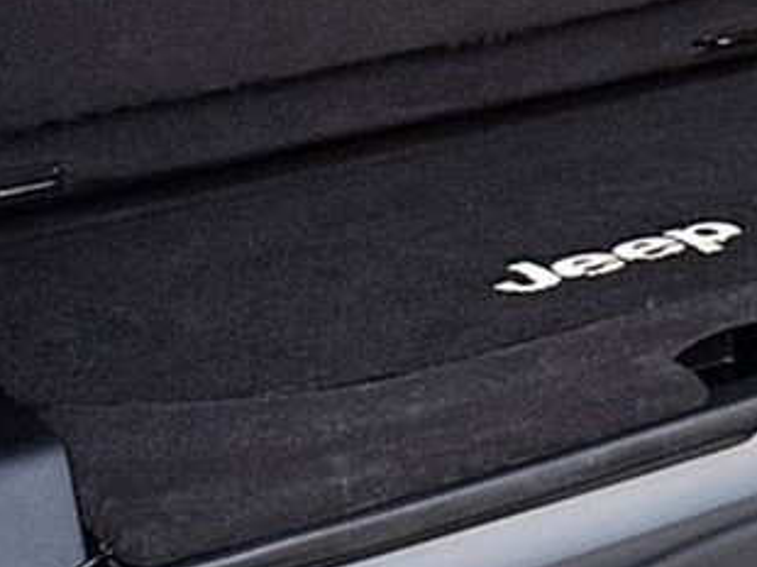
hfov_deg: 18.3
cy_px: -404
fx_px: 2338
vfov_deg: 12.7
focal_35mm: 107
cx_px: 503
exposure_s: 1/125
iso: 220
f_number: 3.5
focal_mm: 18
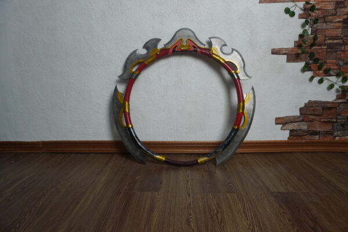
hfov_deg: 73.7
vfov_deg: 53.1
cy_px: 116
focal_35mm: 24
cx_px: 174
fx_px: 232
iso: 400
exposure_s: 1/50
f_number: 4.5
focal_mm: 16
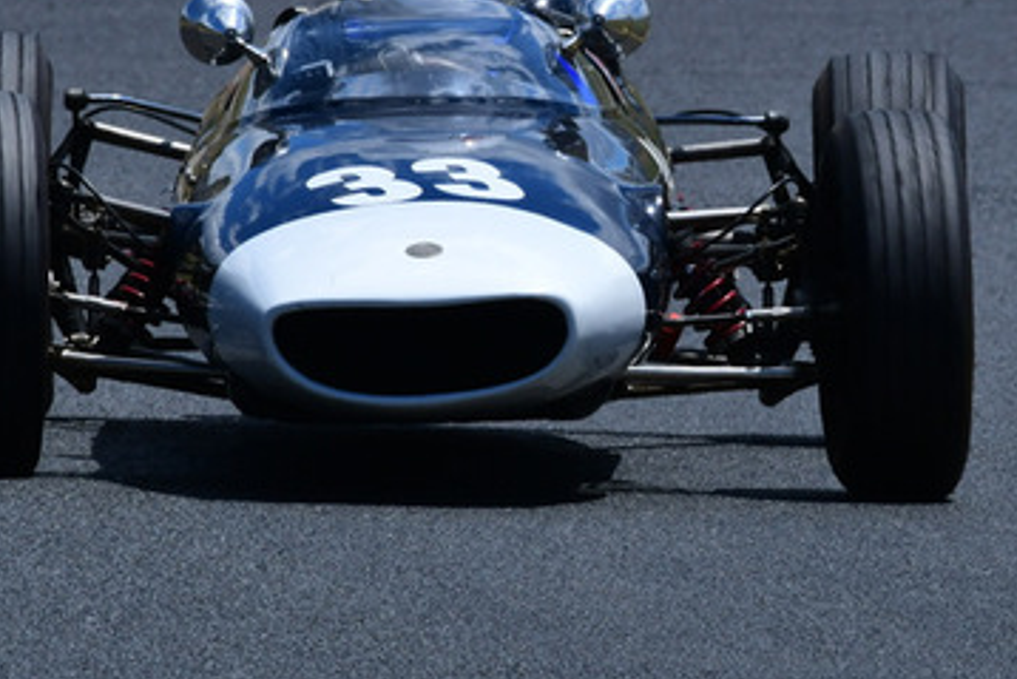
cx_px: 653
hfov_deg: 1.5
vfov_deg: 1.0
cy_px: 34
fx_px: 37840
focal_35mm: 1339
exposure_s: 1/640
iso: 320
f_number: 13
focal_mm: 400
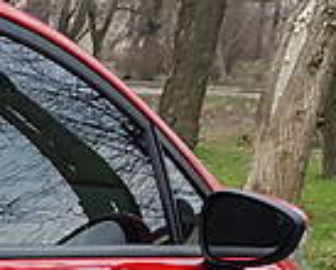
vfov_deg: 9.7
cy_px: 538
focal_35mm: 148
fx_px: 1474
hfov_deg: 10.3
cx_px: -589
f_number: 1.7
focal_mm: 4.2
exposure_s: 1/201
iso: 40
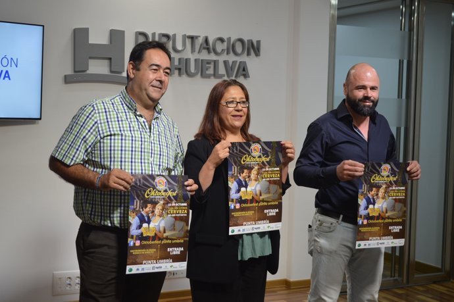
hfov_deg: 35.1
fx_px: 718
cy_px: 151
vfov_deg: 23.7
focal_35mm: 57
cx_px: 227
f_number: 5
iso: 400
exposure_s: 1/50
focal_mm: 38
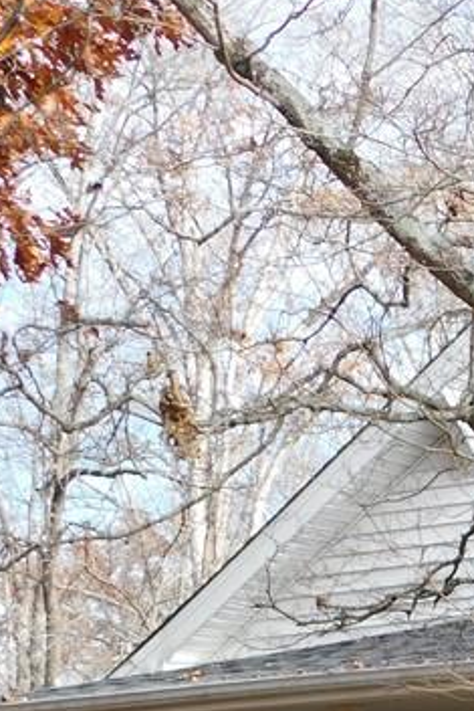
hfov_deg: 9.6
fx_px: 2683
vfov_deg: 14.8
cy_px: 749
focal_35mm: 136
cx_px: 857
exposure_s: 1/250
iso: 125
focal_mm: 8
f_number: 3.7
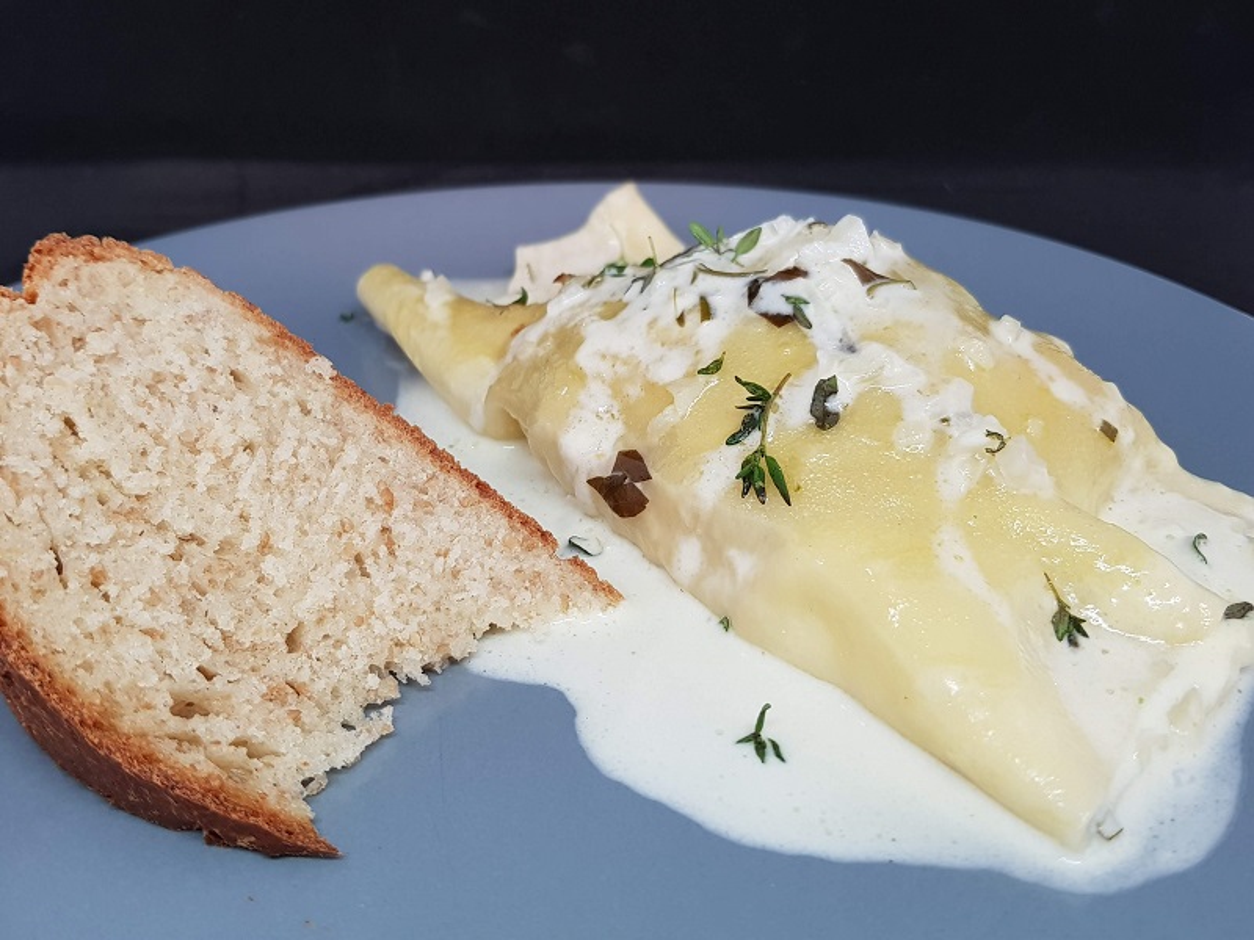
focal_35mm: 26
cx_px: 627
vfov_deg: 53.1
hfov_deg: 67.3
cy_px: 470
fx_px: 942
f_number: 1.7
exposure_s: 1/50
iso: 64
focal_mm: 4.2
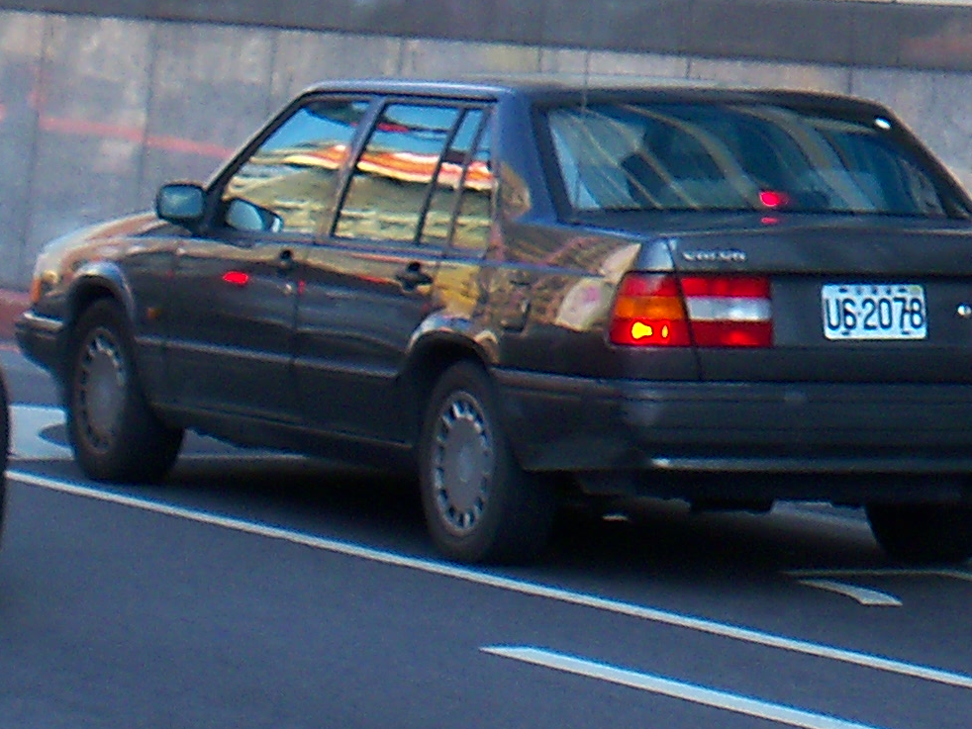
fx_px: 6572
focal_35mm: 234
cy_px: -270
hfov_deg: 8.4
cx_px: 1189
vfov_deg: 6.3
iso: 80
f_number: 4.7
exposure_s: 1/100
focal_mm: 11.2
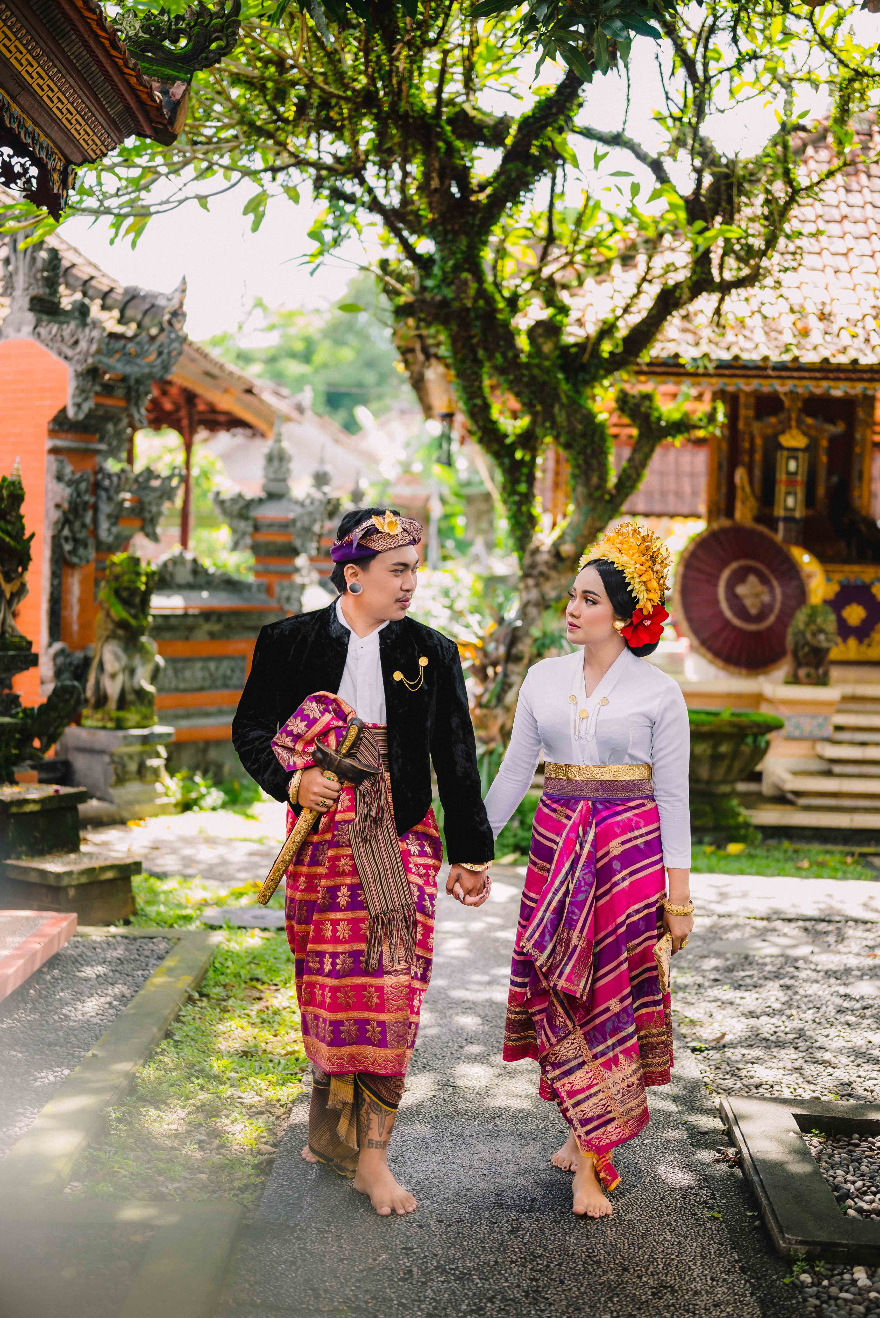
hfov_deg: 27.0
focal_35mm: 50
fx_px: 1832
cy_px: 659
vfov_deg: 39.6
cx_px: 440
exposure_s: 1/200
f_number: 1.8
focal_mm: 50
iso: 64
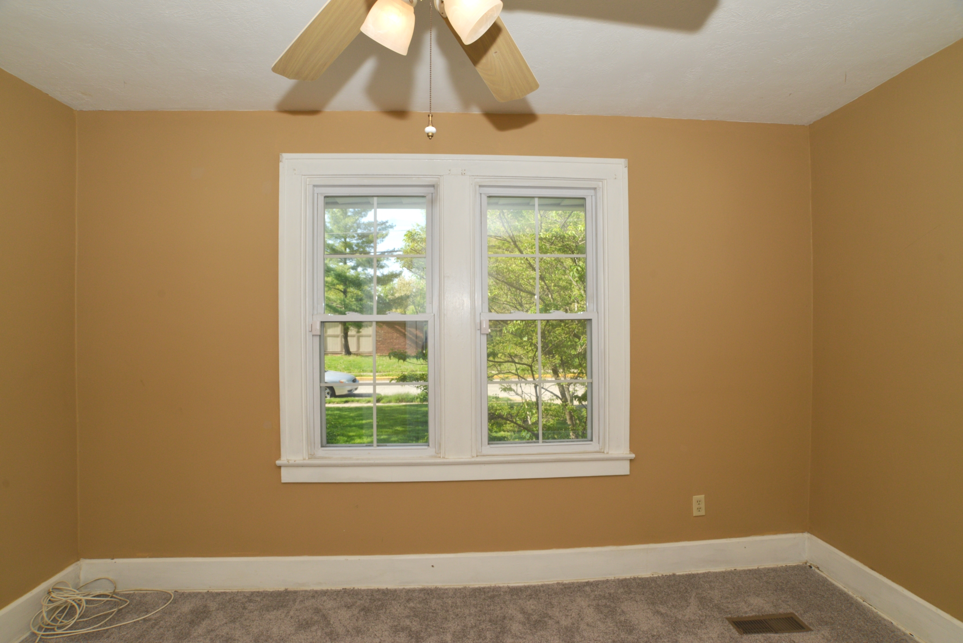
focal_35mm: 18
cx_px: 482
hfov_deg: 90.0
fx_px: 482
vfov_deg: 67.4
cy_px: 322
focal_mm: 18
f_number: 9
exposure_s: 1/320
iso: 400
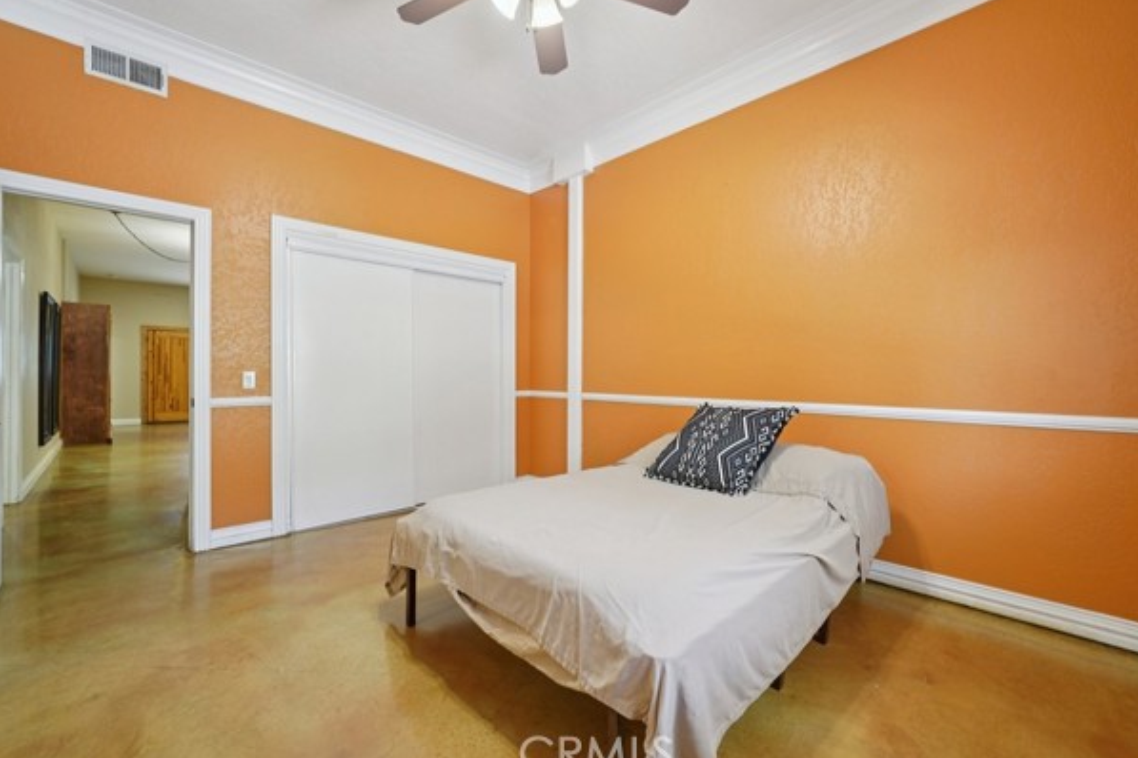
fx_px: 474
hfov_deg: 100.4
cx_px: 576
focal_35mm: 15
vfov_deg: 77.3
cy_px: 375
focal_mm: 14
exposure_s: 1/8
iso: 400
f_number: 8
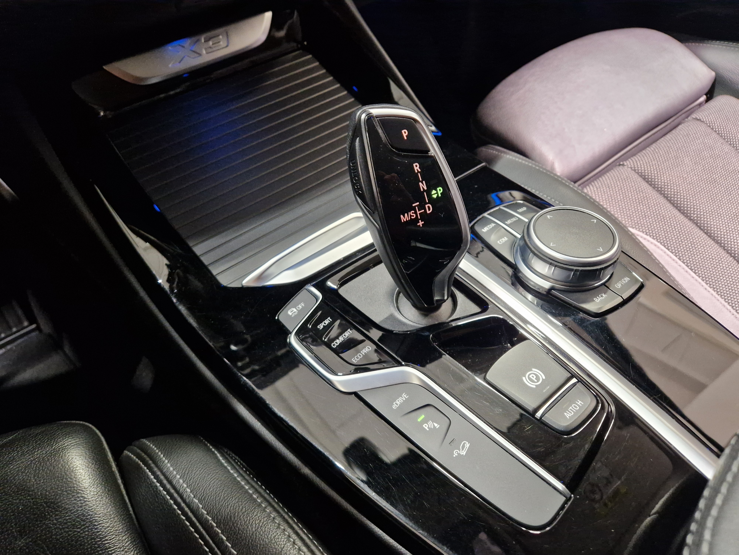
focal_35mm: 23
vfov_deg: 58.9
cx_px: 370
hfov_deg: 73.9
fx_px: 491
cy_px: 278
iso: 640
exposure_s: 1/100
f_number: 1.8
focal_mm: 5.4
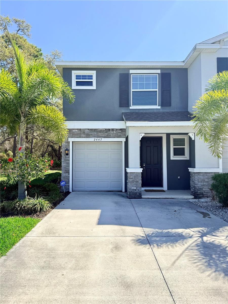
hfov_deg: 56.8
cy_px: 152
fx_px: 211
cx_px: 114
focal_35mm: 24
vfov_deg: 71.6
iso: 80
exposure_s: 1/2445
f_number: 1.78
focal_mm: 6.76
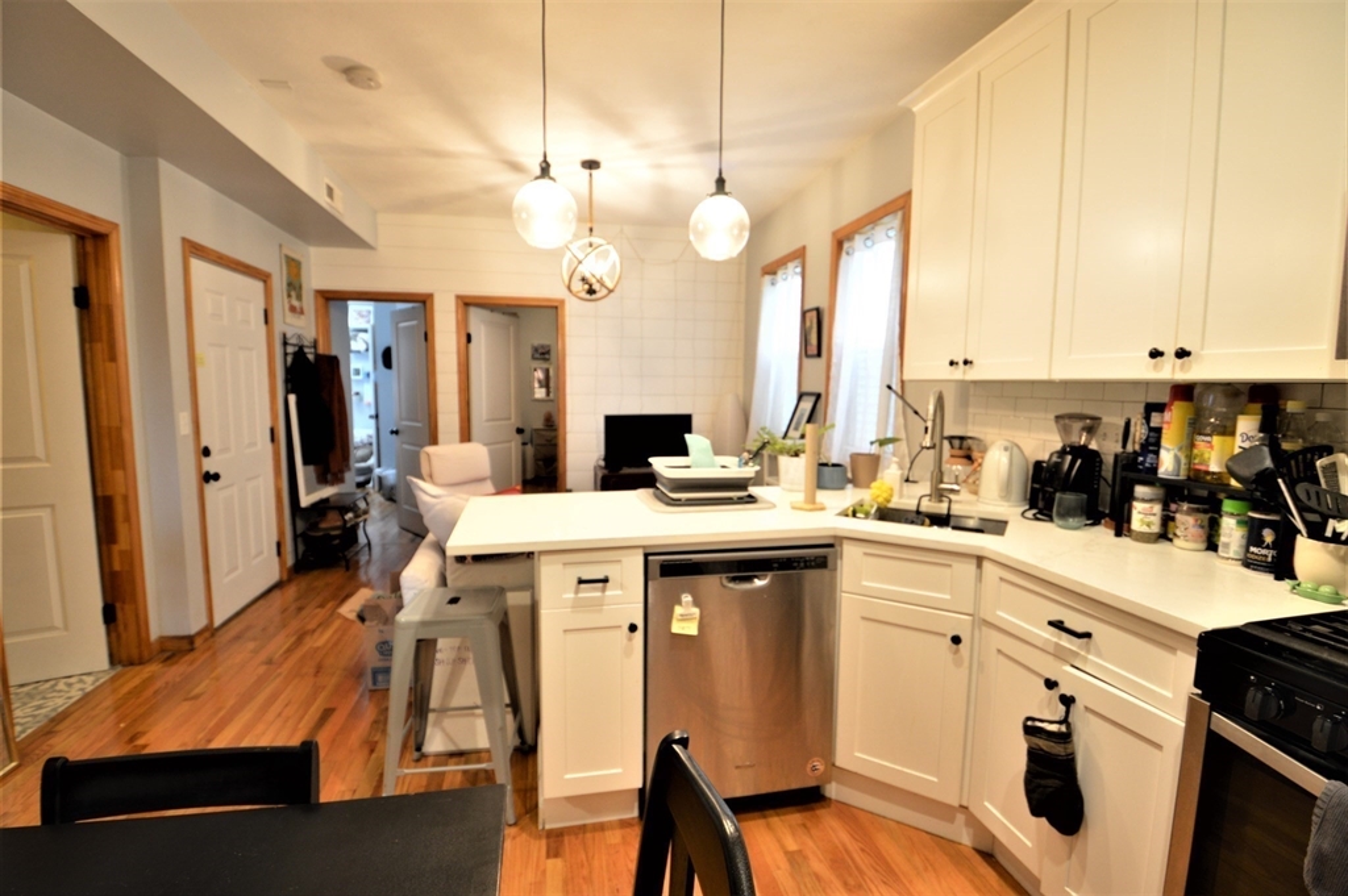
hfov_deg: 100.4
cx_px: 674
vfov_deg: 77.2
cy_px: 448
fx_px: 561
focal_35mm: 15
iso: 400
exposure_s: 1/15
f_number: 3.5
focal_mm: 10
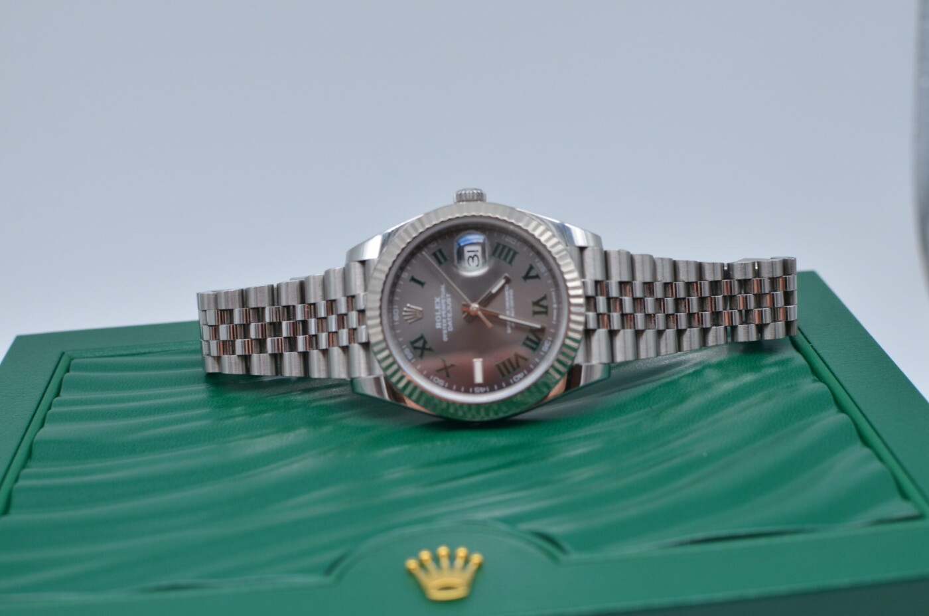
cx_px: 464
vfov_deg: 25.7
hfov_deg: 37.9
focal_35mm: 52
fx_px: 1352
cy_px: 308
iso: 400
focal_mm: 35
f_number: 5
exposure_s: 1/100
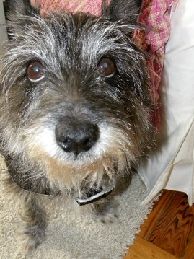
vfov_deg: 47.7
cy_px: 111
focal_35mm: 39
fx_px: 292
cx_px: 94
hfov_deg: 36.8
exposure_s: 1/26
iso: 400
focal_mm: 5
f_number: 3.5
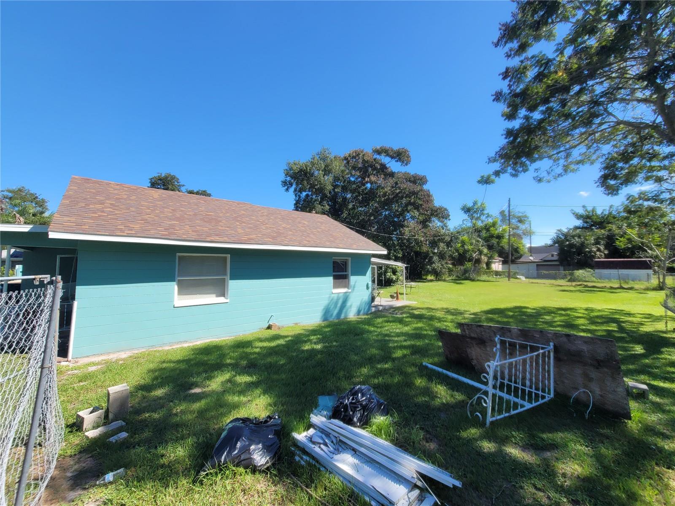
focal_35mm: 13
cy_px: 253
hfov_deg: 106.2
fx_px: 253
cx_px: 338
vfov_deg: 89.9
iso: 64
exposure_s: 1/1050
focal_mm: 2.2
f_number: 2.2
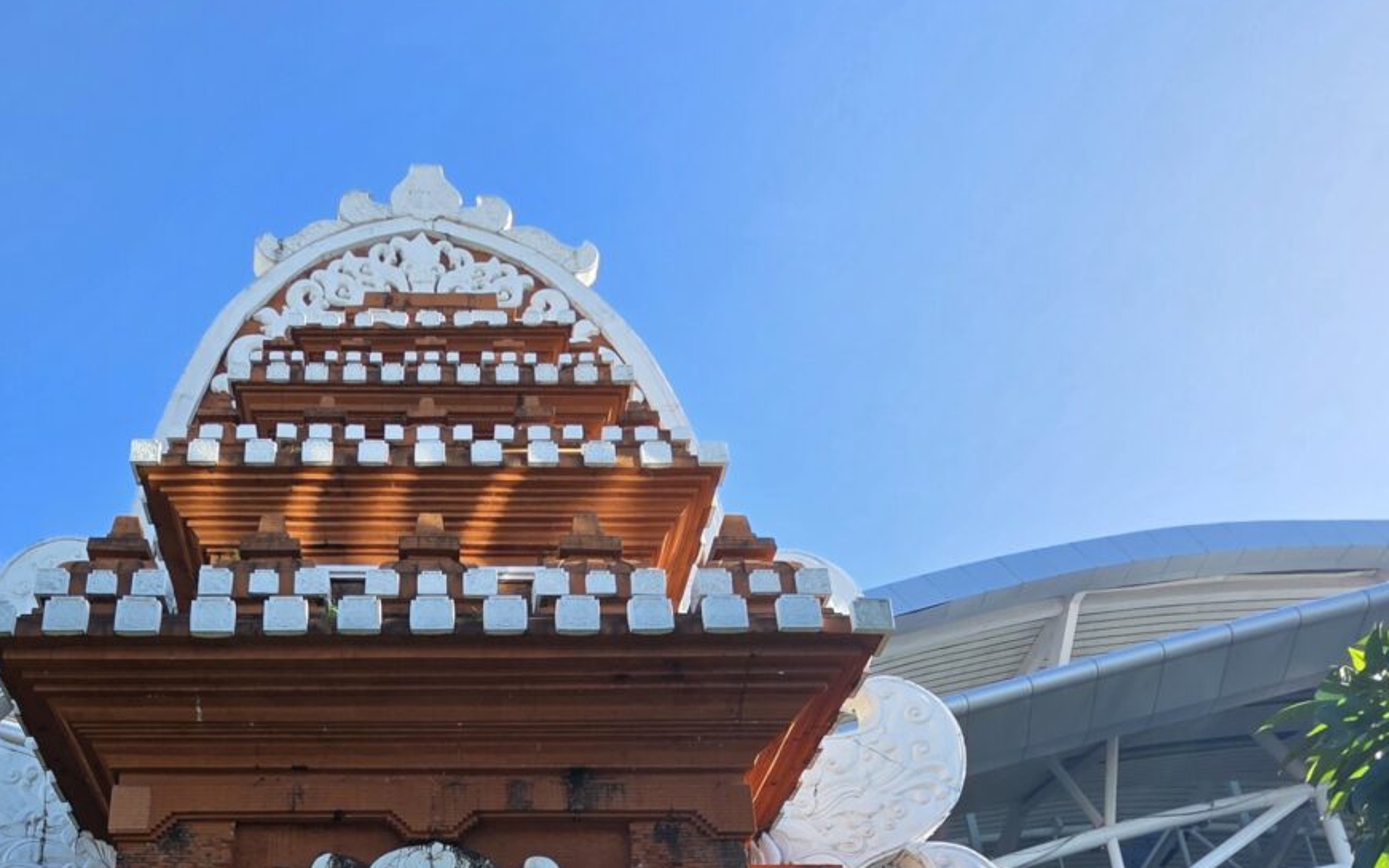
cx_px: 419
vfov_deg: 35.3
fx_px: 1022
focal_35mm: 27
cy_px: 1062
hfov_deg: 65.8
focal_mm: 2.2
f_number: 1.9
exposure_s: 1/769
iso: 40
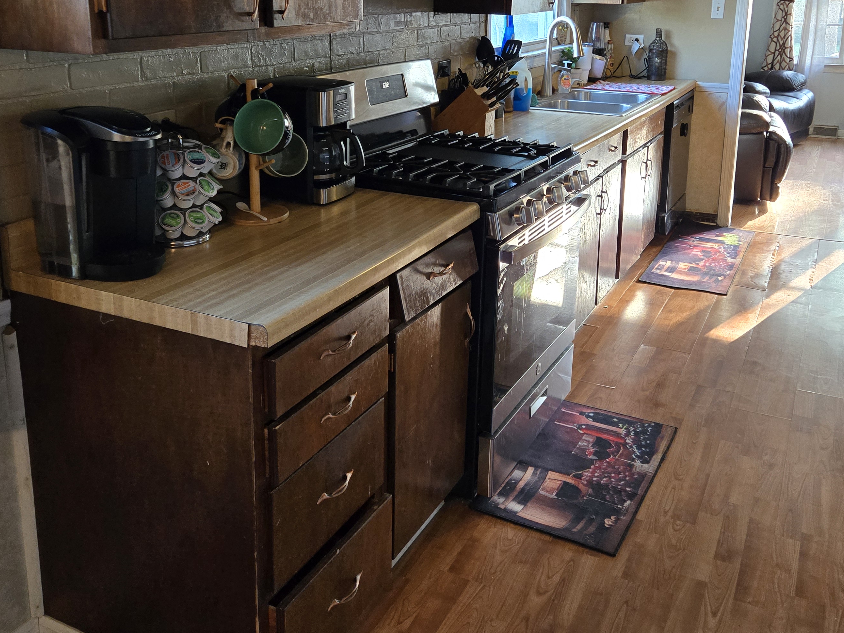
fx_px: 853
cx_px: 455
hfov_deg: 52.6
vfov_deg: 39.7
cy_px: 168
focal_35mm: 35
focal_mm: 5.4
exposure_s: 1/120
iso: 400
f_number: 1.8
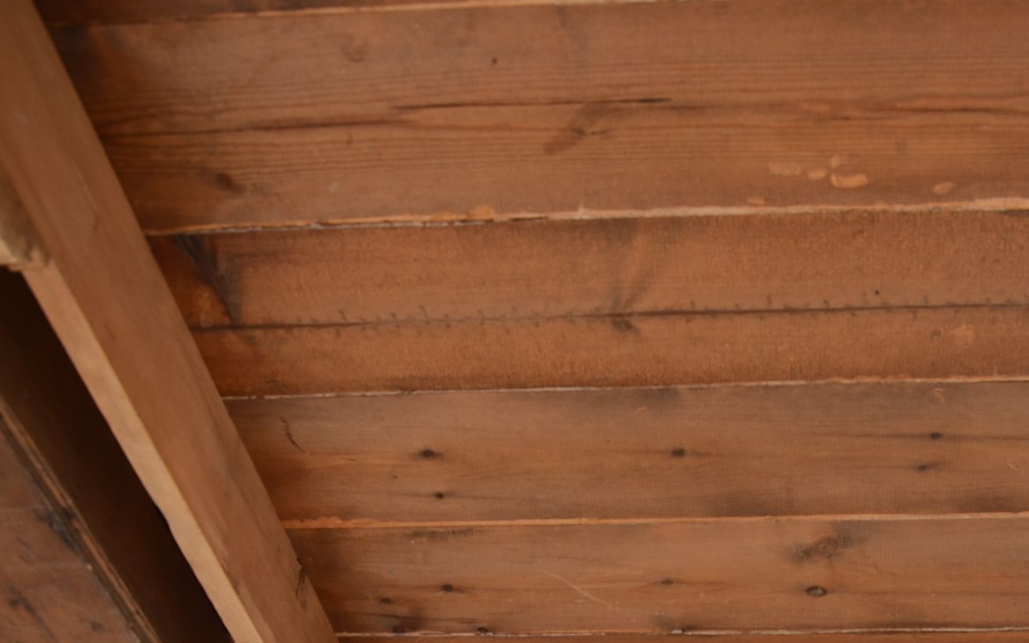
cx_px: 796
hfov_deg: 38.4
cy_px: 554
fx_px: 1430
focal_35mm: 51
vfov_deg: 24.7
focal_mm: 18
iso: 200
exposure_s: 1/60
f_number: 5
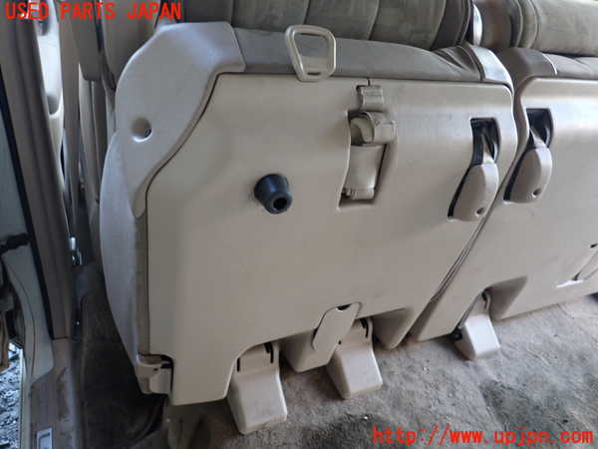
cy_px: 224
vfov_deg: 54.9
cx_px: 299
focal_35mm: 25
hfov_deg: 69.4
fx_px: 432
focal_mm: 4.5
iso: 320
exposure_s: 1/30
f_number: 2
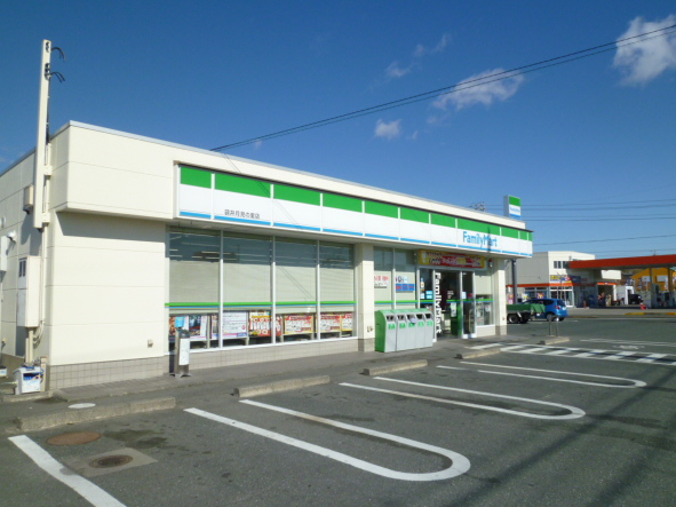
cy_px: 254
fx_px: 508
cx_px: 357
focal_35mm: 26
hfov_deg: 67.3
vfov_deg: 53.0
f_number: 5.6
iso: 100
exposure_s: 1/800
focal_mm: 4.3
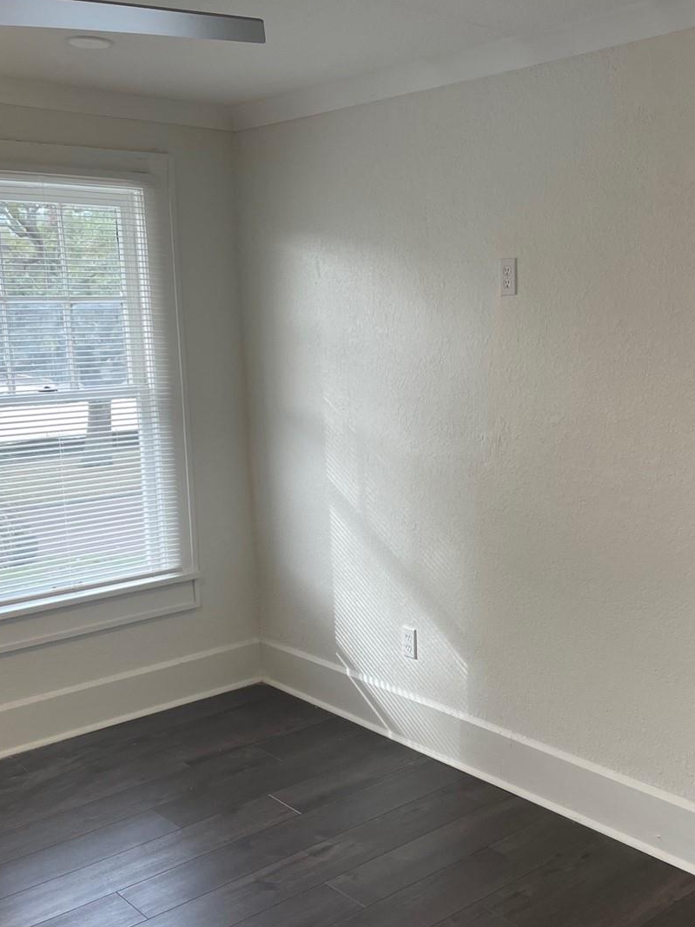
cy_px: 501
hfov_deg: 36.7
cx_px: 419
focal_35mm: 39
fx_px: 1044
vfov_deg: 47.8
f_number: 1.6
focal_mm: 4.2
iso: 64
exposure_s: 1/120
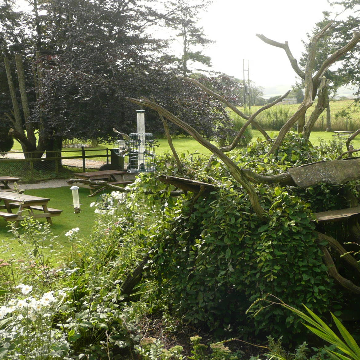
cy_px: 179
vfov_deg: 36.1
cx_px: 236
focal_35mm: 47
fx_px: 553
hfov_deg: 35.7
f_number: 3.3
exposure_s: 1/250
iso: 100
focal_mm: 4.6
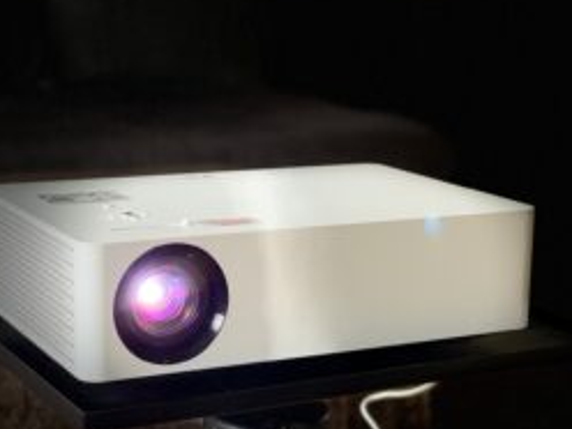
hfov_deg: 23.3
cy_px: 274
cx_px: 295
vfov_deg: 17.5
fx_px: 1388
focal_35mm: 84
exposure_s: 1/60
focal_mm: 6
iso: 320
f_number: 2.4
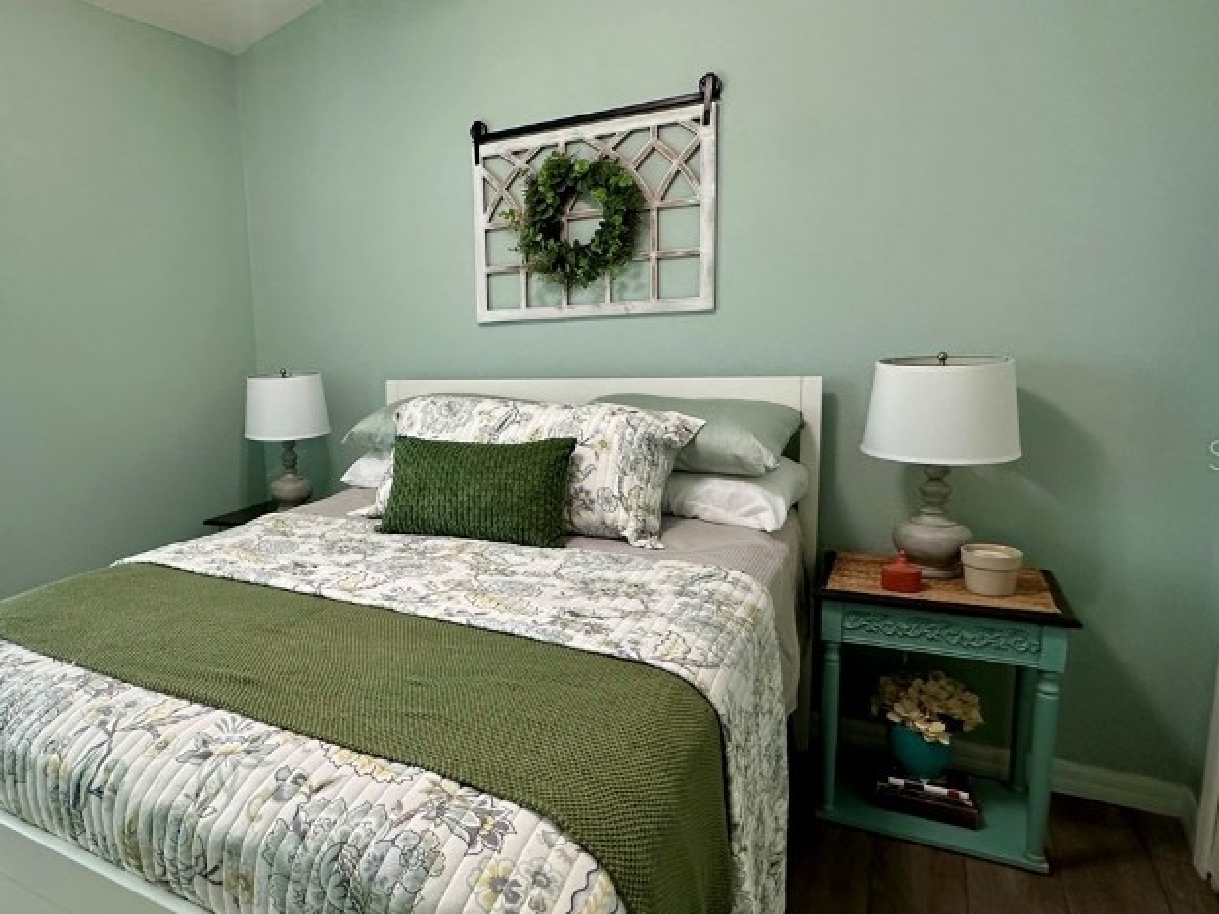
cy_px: 454
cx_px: 391
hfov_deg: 71.4
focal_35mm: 23
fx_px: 810
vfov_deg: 58.9
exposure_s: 1/120
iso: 250
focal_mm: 2.22
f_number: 2.2
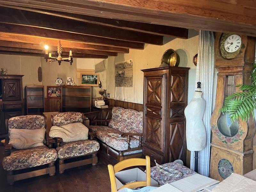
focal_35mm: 26
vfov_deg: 53.1
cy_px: 96
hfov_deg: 67.3
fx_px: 192
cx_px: 128
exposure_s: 1/55
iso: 500
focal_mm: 5.1
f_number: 1.6
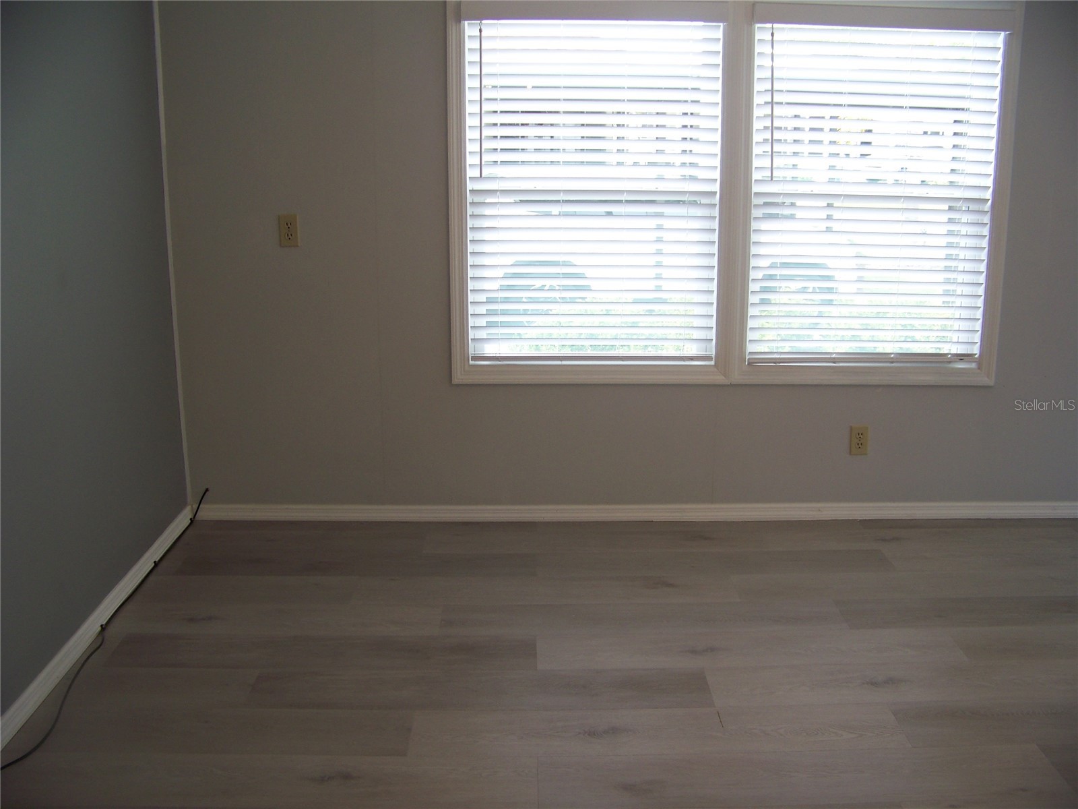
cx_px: 539
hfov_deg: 51.4
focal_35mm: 36
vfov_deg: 39.7
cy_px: 404
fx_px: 1121
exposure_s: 1/40
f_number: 2.8
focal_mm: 5.85
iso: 64
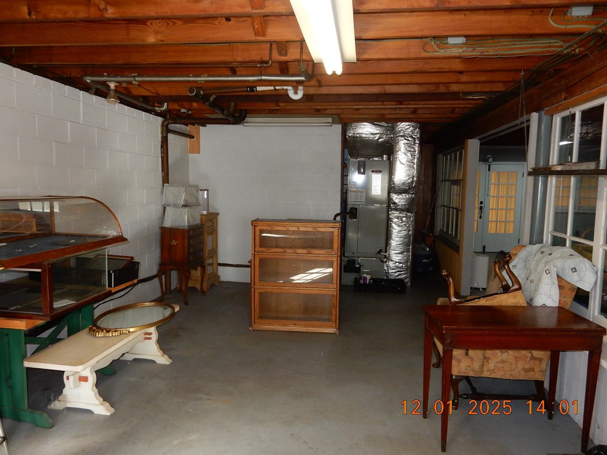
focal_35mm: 25
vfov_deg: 54.9
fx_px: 438
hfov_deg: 69.4
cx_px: 304
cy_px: 228
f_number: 3.7
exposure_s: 1/30
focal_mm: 4.5
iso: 250
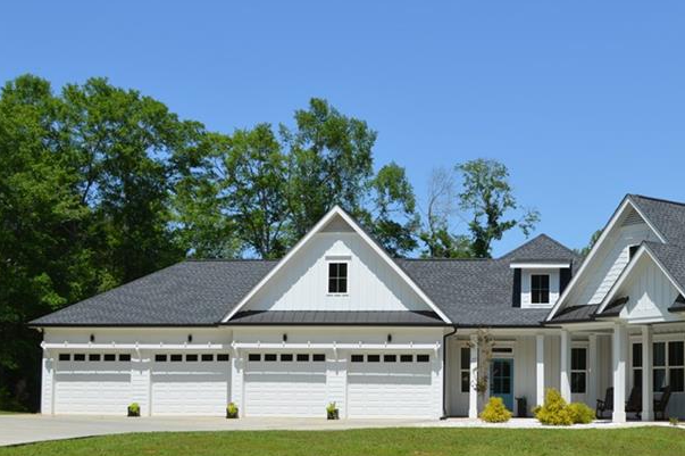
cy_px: 326
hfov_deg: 34.8
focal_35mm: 56
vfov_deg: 24.0
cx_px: 524
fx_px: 1065
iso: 100
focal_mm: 22
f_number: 9
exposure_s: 1/320
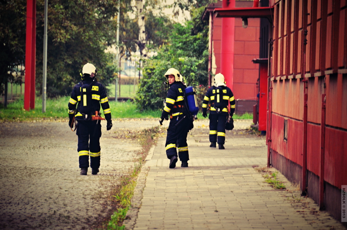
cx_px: 174
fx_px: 2888
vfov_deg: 4.6
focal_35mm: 300
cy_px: 115
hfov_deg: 6.9
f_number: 5.6
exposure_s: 1/250
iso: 450
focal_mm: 200
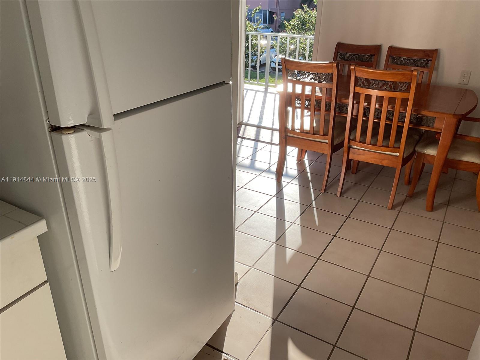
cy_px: 180
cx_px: 240
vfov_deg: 48.2
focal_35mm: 29
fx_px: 402
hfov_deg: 61.7
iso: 16
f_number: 1.8
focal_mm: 3
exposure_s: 1/439
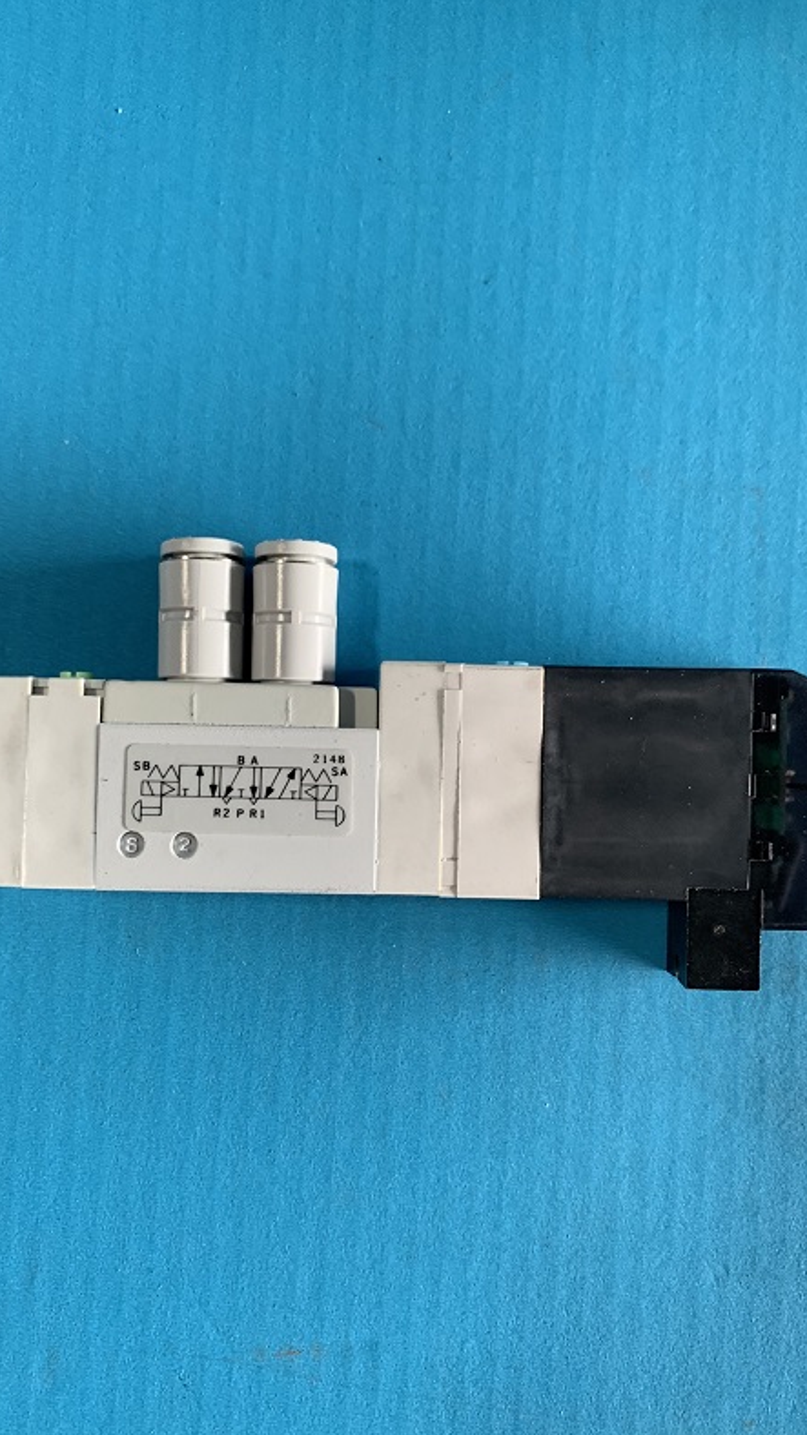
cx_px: 414
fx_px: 1104
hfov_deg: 40.2
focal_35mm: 29
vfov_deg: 66.1
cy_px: 728
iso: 160
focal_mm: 4.25
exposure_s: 1/60
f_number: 1.8
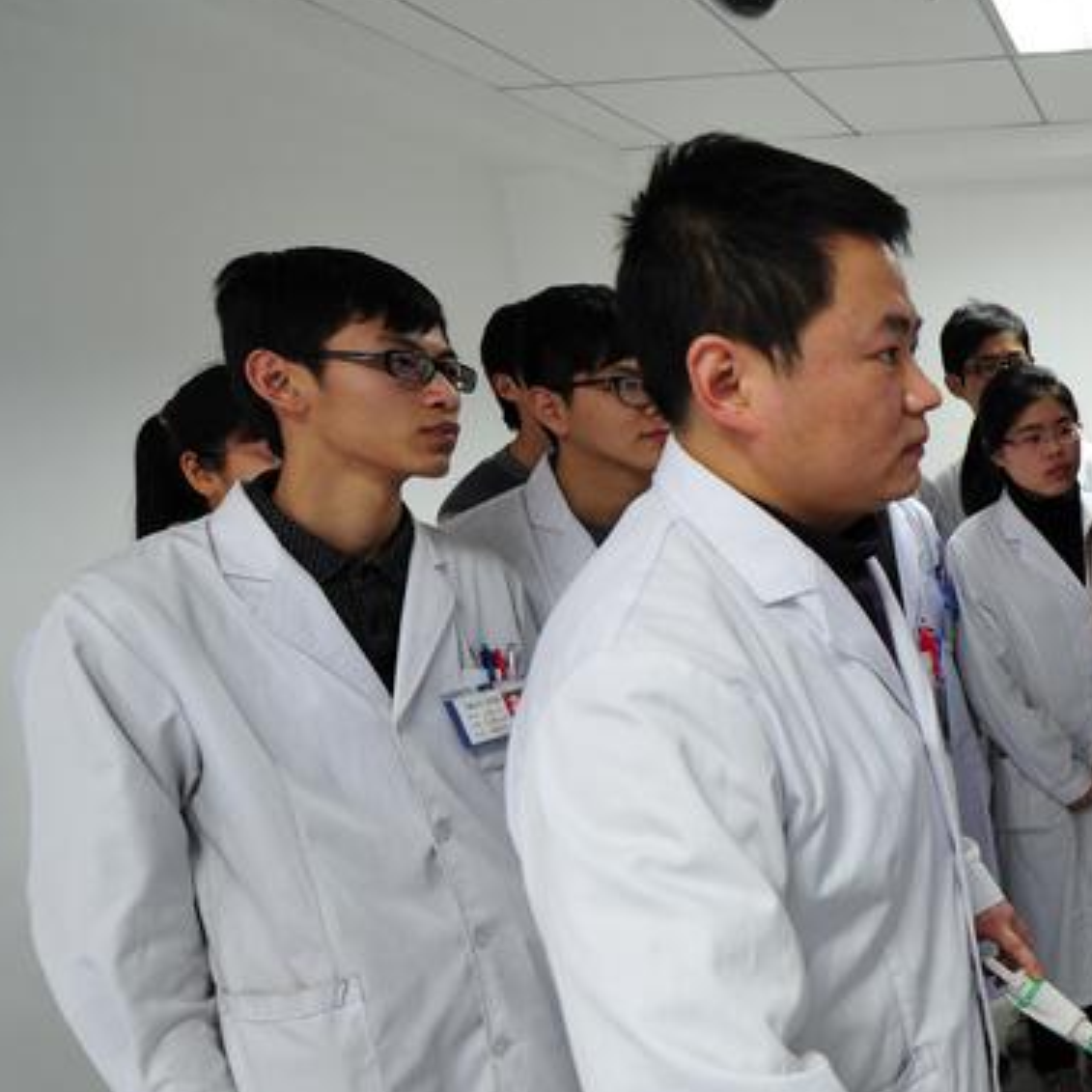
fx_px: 964
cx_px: 1153
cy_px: 658
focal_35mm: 27
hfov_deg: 46.5
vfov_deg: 58.6
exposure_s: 1/40
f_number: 3.2
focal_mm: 15
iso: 1000
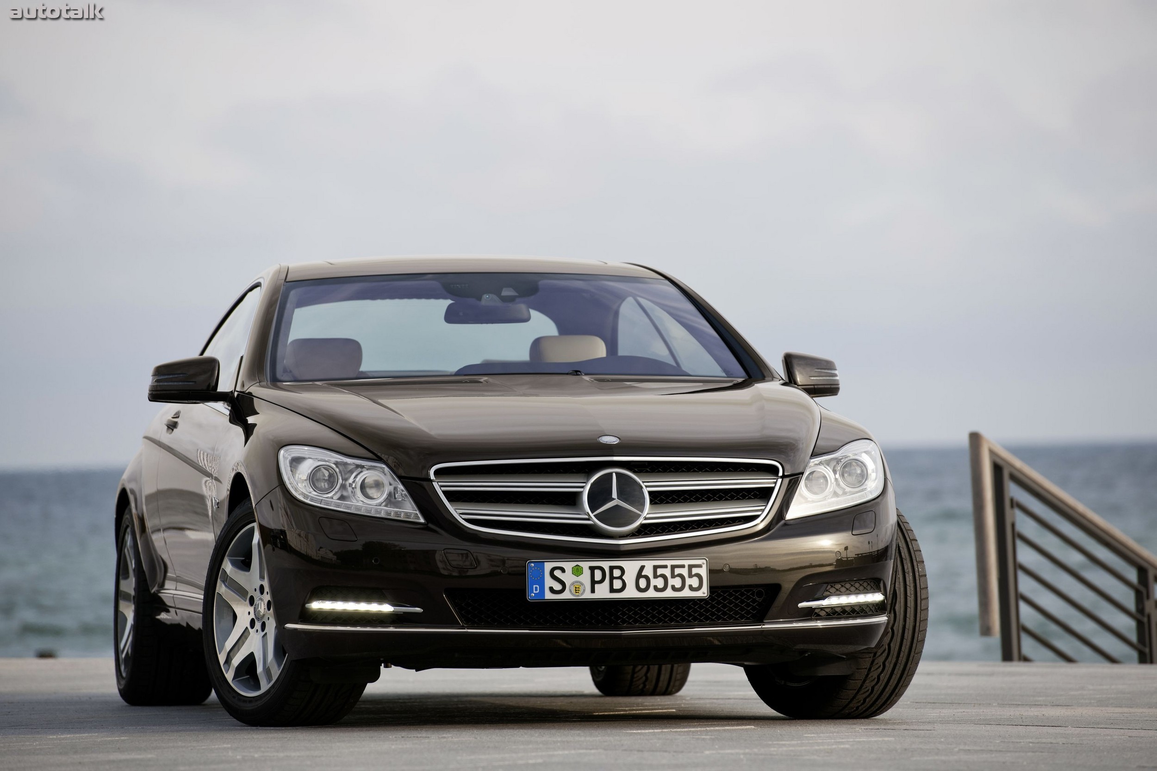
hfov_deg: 10.3
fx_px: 6428
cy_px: 386
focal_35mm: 200
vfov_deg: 6.9
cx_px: 578
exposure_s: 1/400
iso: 100
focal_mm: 200
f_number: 4
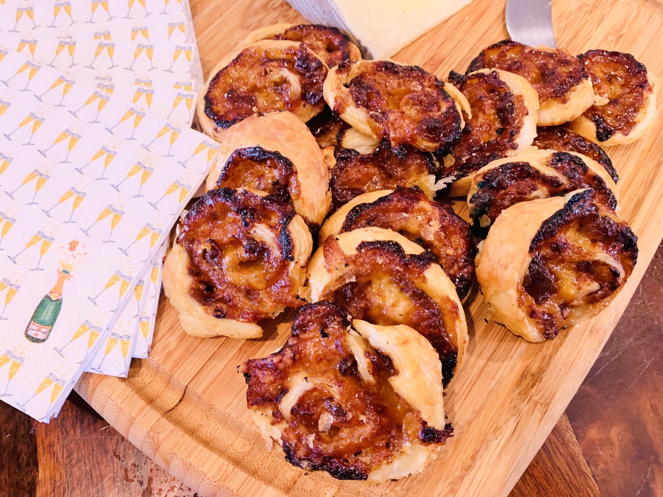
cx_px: 332
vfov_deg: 53.1
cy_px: 248
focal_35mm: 26
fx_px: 498
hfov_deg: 67.3
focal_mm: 4.25
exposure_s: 1/30
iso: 400
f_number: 1.8
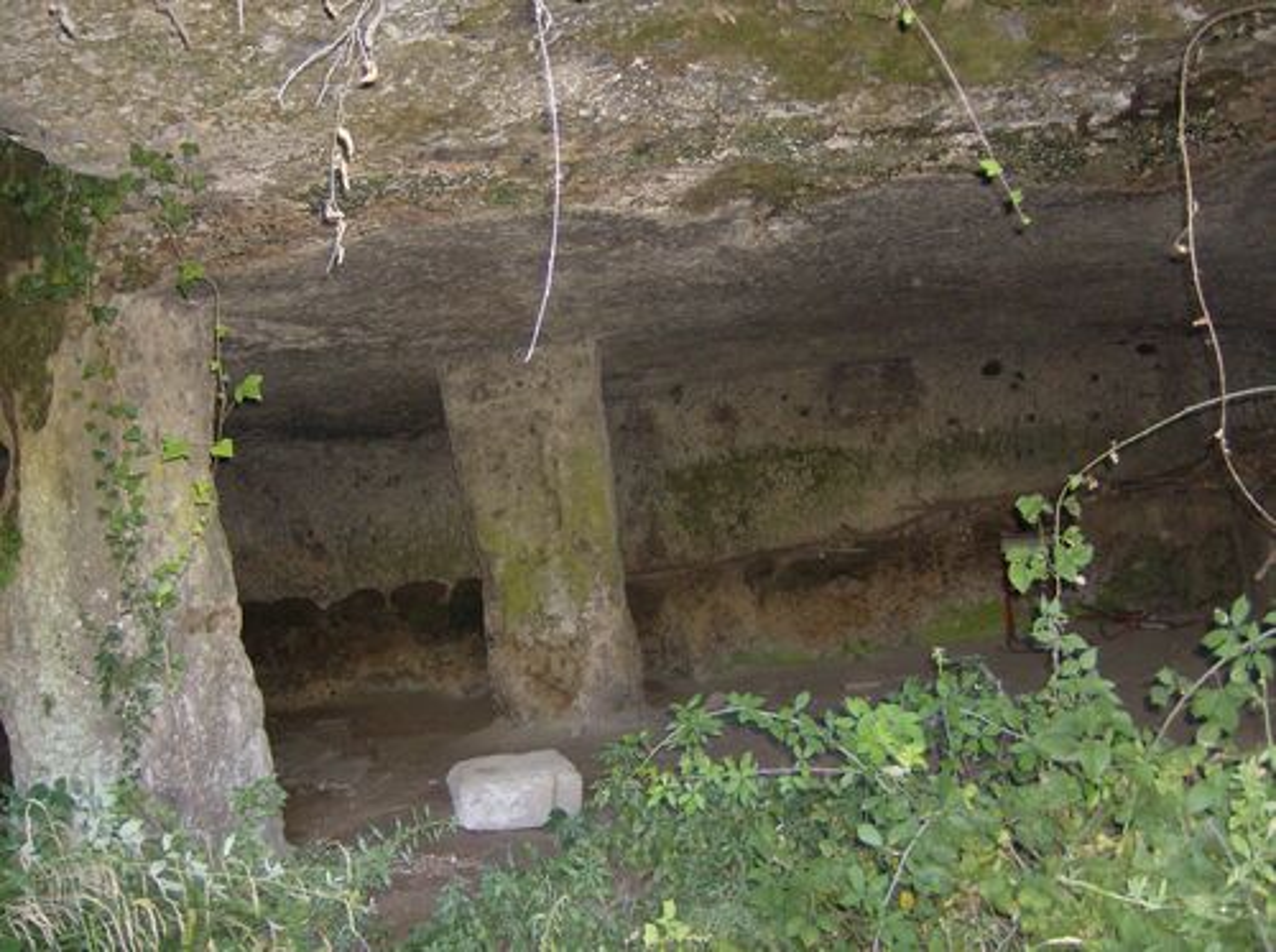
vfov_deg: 39.5
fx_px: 1324
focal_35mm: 36
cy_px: 476
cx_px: 638
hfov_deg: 51.4
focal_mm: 6
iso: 200
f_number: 2.8
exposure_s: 1/60
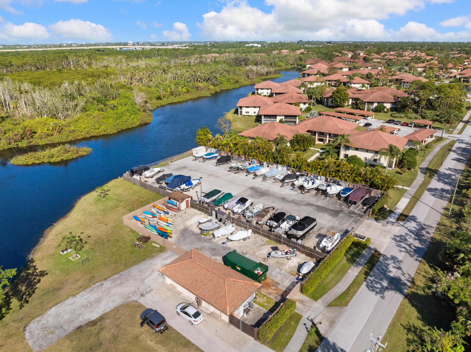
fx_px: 326
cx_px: 236
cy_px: 176
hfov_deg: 71.6
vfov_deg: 56.8
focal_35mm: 24
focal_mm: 12.29
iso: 400
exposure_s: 1/100
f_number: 7.1
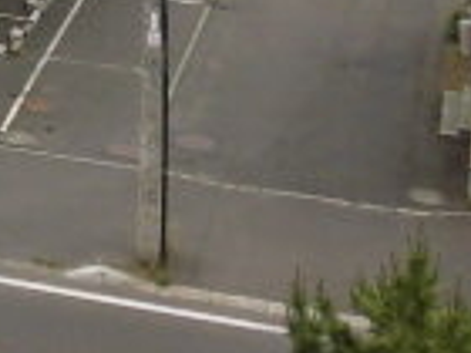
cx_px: -545
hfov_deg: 10.3
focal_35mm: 174
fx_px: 2368
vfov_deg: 8.1
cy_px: -366
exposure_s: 1/250
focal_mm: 6.77
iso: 100
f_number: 3.7
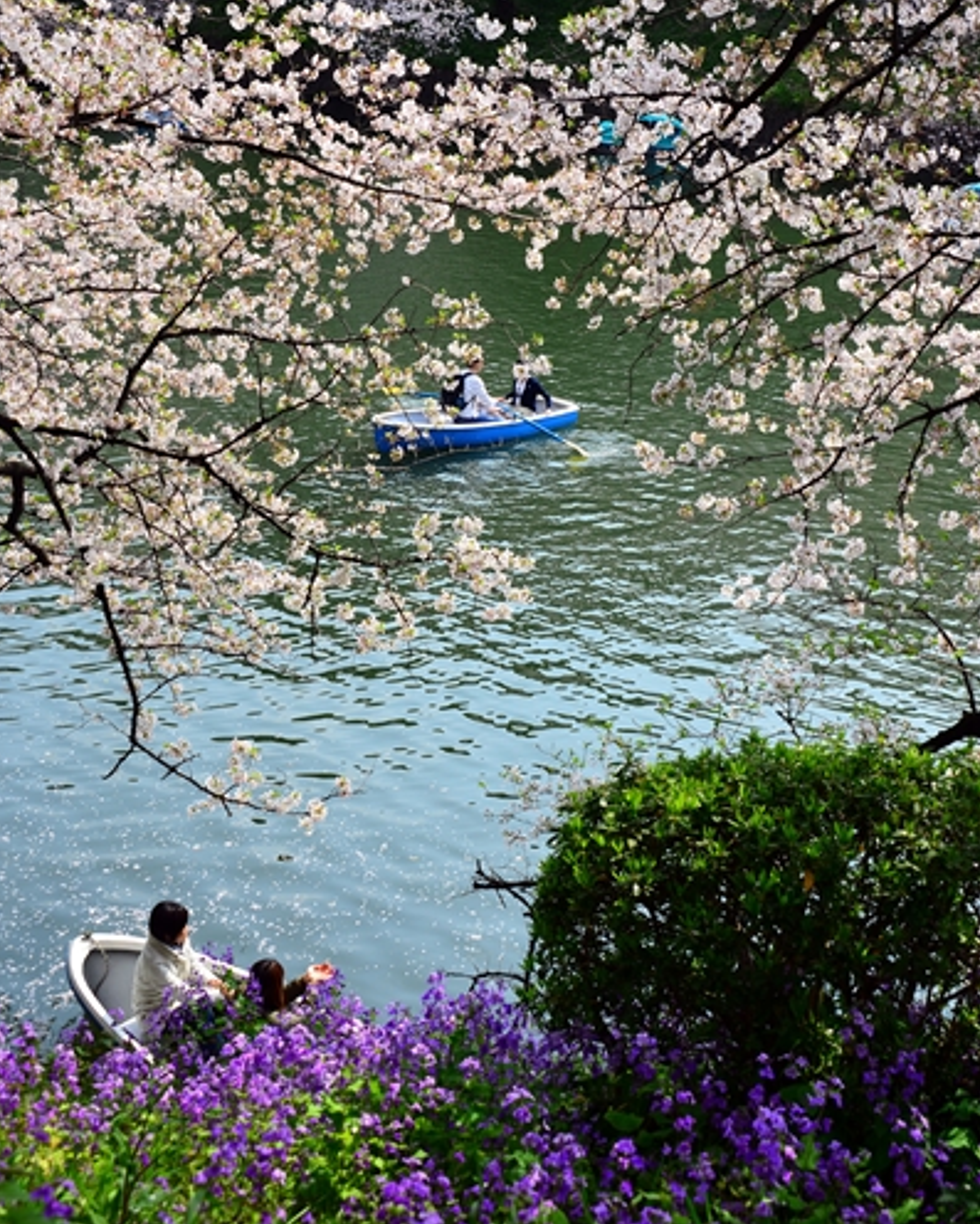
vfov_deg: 34.9
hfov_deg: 28.6
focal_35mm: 53
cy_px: 382
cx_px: 555
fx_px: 1921
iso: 200
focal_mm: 35
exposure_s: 1/250
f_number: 8
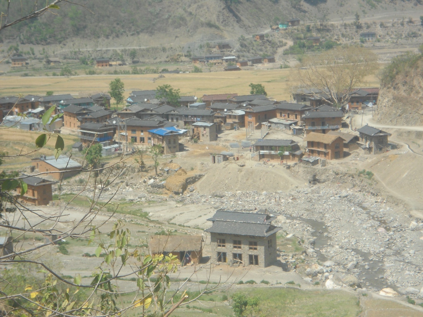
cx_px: 212
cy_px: 158
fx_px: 1283
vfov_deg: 14.1
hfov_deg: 18.7
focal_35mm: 105
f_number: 5.9
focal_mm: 18.8
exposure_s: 1/250
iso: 80
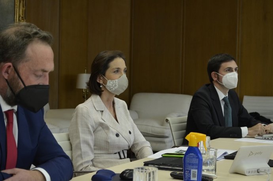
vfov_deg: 16.5
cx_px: 136
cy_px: 90
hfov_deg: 24.7
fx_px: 624
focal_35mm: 82
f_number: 5.6
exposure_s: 1/60
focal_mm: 55
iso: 560
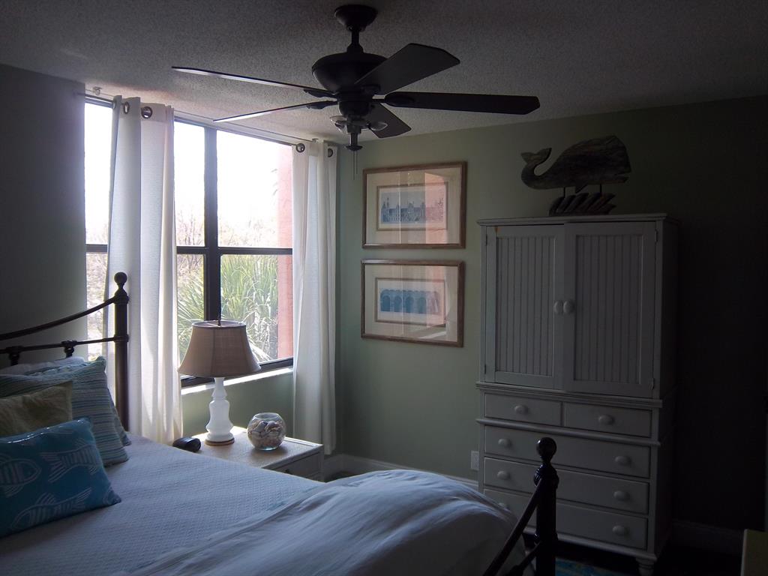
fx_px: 621
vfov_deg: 49.7
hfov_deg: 63.4
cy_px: 288
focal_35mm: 28
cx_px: 384
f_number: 3.5
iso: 64
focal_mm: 5.05
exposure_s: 1/80
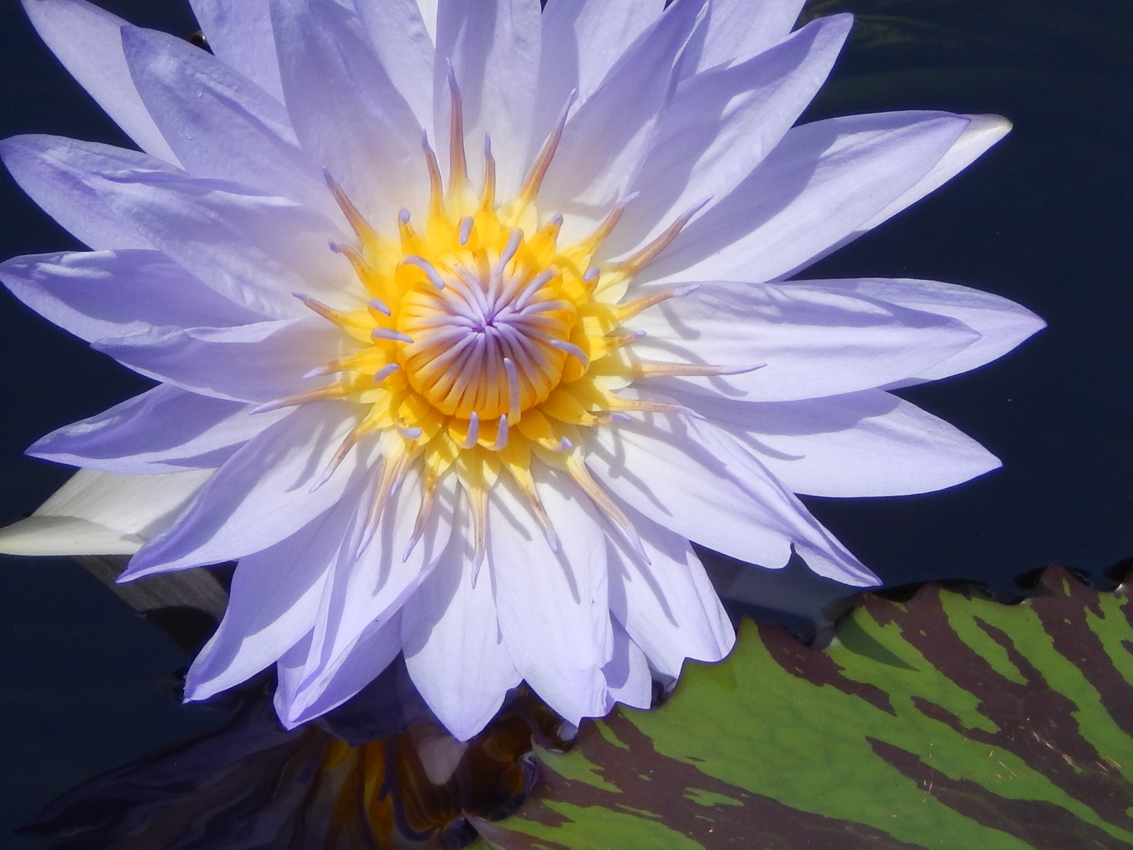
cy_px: 540
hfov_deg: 3.1
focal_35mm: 643
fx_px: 21045
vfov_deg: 2.3
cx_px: 542
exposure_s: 1/1000
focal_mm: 56.5
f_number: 5.7
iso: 125
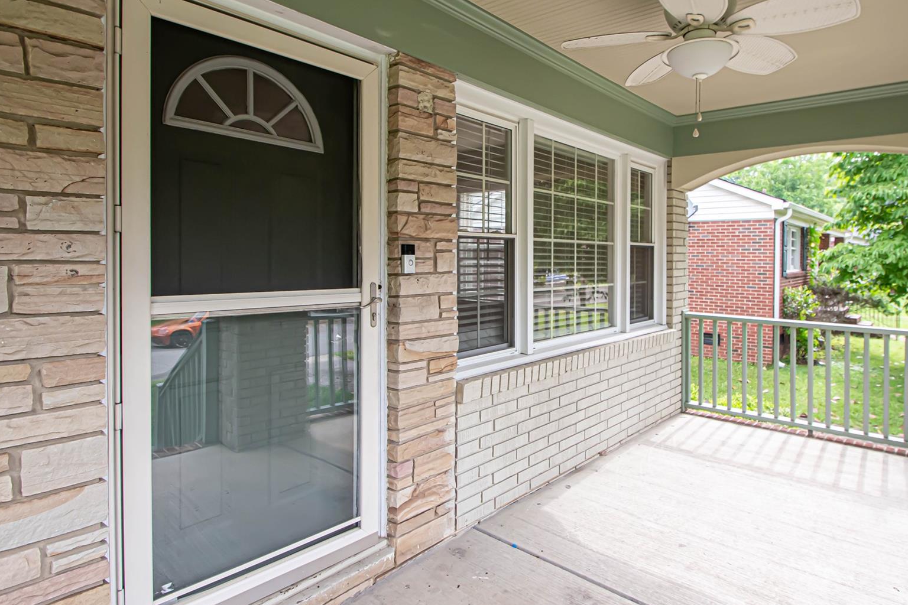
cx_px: 524
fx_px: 504
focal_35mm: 20
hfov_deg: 83.4
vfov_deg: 61.9
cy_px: 280
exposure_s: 1/160
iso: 400
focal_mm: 10
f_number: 6.3
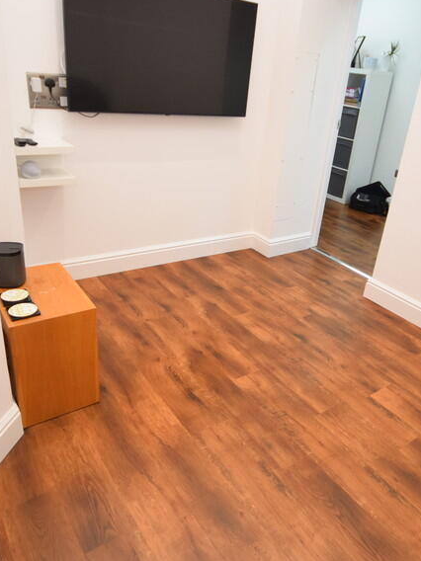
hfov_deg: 52.8
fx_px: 422
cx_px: 246
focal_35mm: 26
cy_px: 268
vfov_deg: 67.3
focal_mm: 10
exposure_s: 1/60
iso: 800
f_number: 4
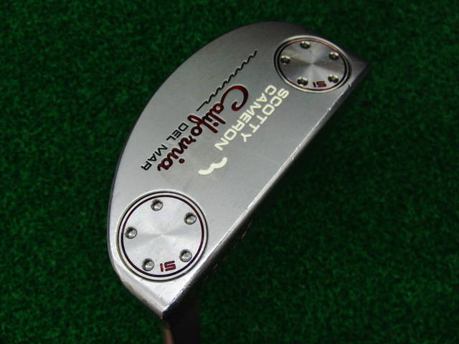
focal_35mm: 37
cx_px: 230
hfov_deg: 50.1
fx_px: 491
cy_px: 172
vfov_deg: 38.7
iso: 320
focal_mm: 6.42
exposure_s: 1/80
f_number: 3.6
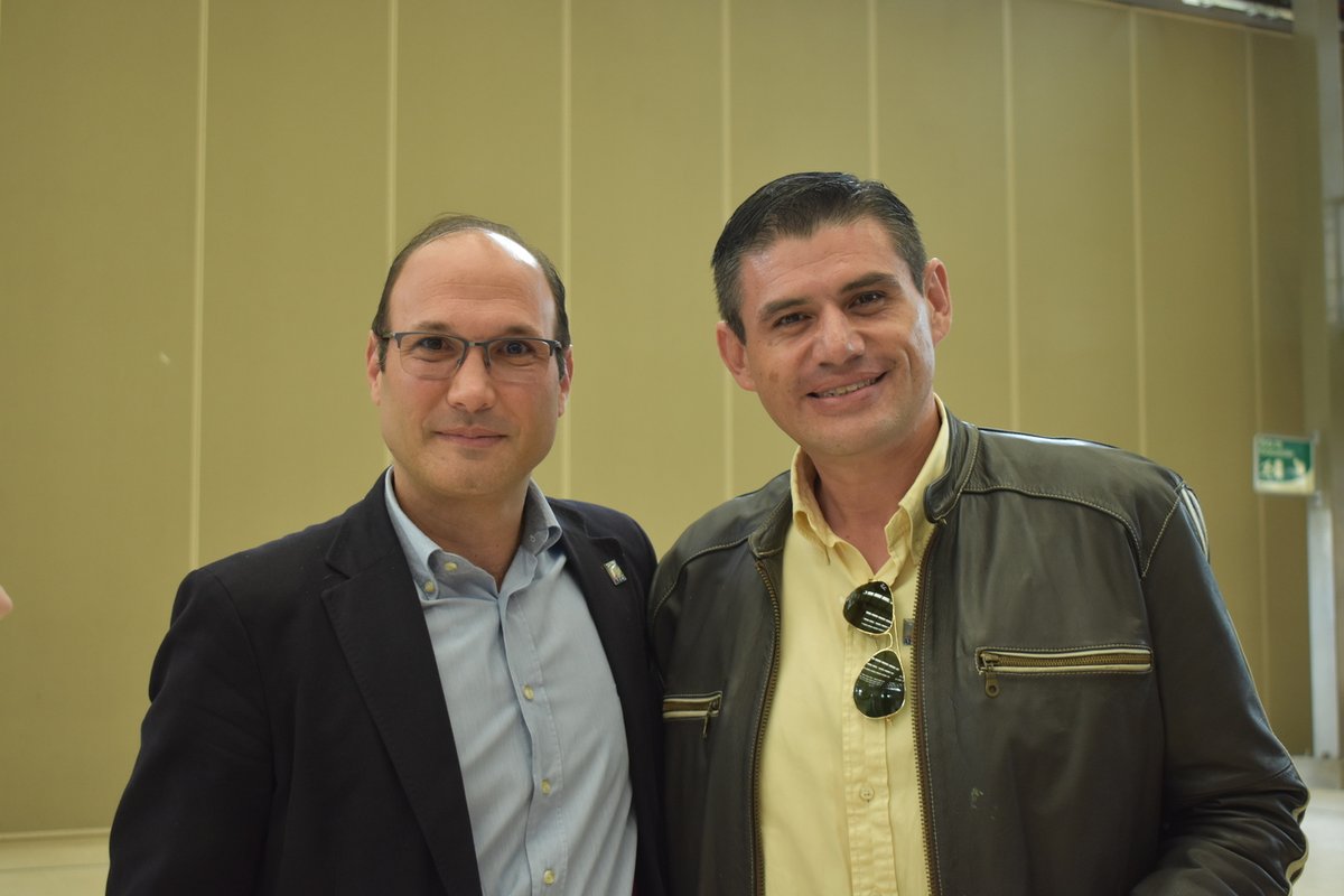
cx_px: 672
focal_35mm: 51
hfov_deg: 38.9
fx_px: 1904
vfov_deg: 26.5
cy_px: 448
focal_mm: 34
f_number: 4.5
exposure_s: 1/60
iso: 900
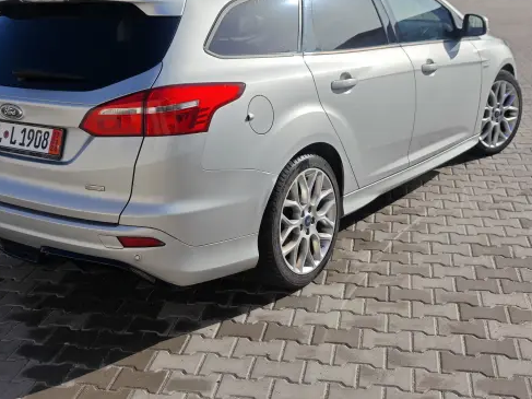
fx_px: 707
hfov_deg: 41.2
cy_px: 154
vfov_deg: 31.4
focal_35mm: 46
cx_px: 233
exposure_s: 1/3940
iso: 50
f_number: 2
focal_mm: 8.72
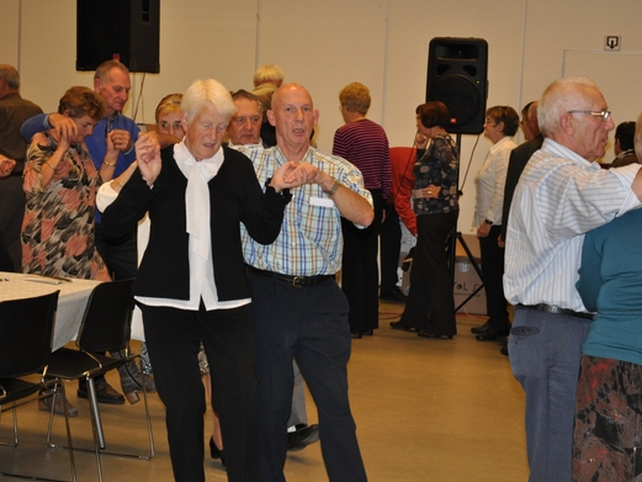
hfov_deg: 26.7
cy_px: 238
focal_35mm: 73
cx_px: 359
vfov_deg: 20.2
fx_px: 1354
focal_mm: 44
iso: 800
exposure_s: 1/60
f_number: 5.3
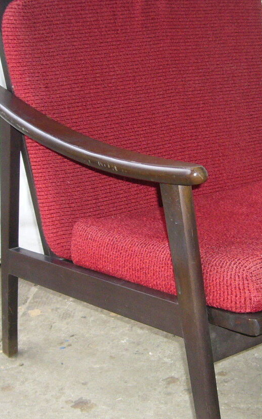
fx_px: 823
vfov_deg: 28.6
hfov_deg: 17.9
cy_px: 238
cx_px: 211
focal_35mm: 72
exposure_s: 1/60
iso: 160
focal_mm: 5.8
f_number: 2.8
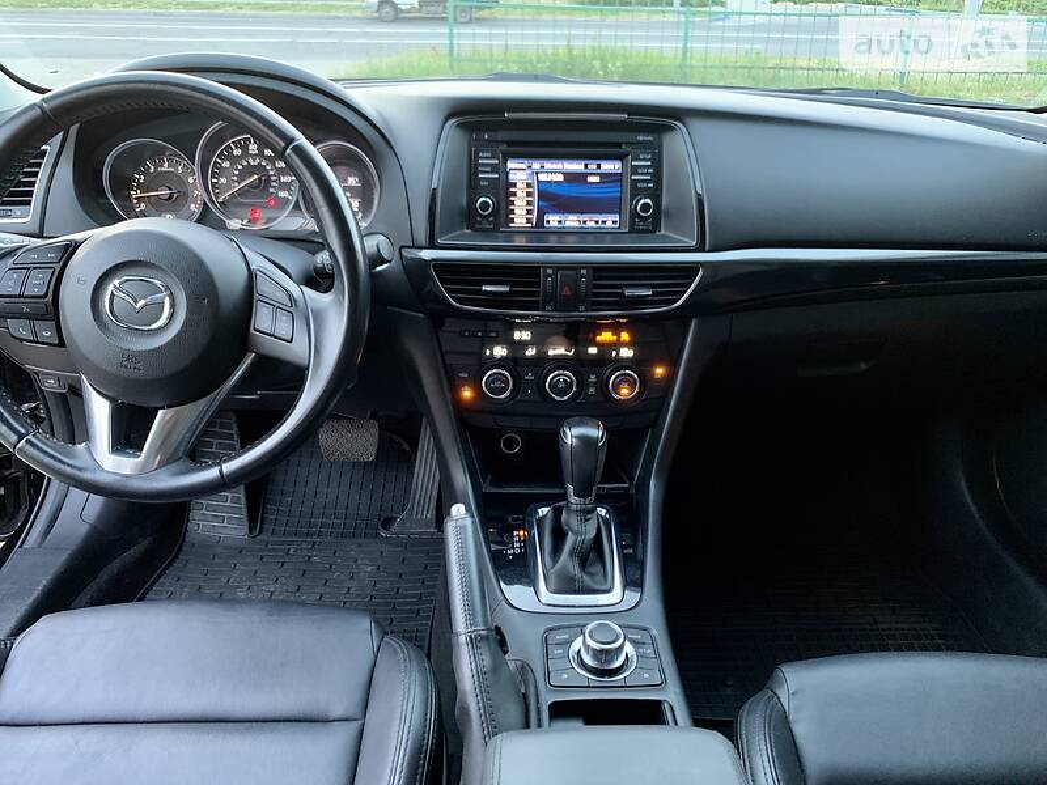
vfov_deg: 53.1
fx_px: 786
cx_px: 524
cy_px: 392
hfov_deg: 67.3
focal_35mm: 26
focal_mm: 4.2
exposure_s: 1/30
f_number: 1.8
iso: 500
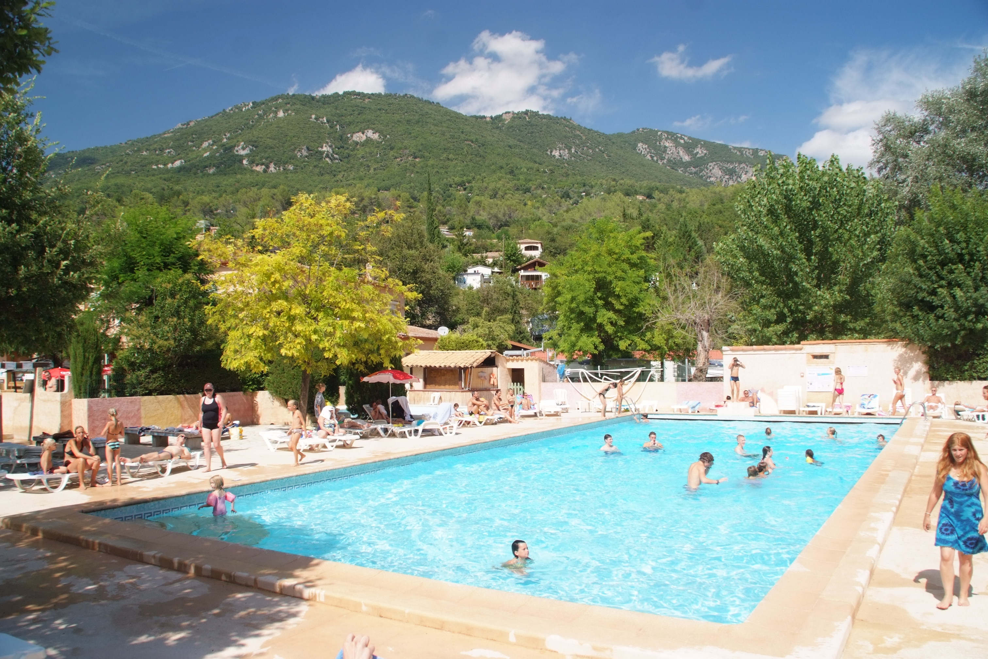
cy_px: 330
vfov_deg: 47.9
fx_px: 741
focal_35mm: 27
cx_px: 494
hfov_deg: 67.4
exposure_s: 1/225
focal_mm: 18
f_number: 8
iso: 320
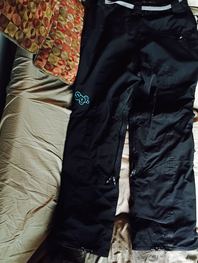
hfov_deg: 42.9
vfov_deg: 55.3
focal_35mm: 33
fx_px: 252
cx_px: 110
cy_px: 142
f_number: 2.2
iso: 320
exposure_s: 1/15
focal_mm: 4.15
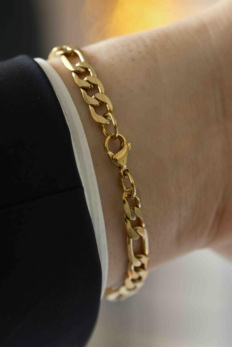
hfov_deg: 11.4
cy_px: 174
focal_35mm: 120
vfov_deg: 17.1
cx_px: 116
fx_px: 1160
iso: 400
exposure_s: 1/30
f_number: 4
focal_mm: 80
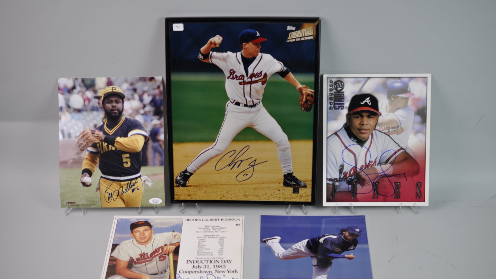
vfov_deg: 19.1
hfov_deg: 33.3
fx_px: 829
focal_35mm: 63
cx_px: 247
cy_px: 159
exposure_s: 1/40
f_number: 3.2
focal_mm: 40
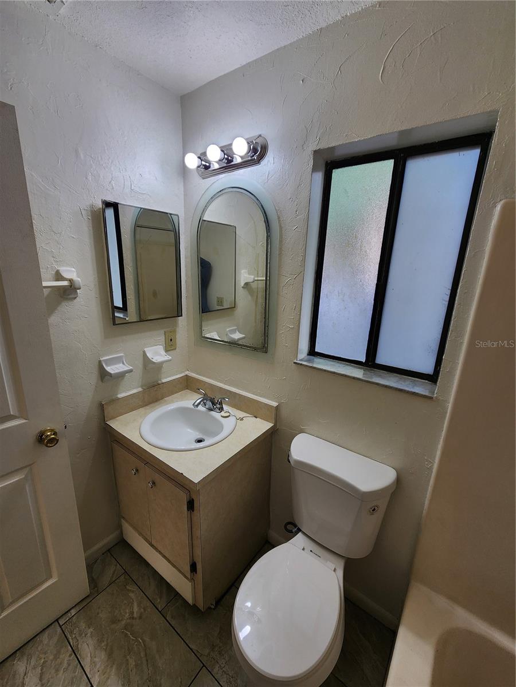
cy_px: 344
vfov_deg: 106.2
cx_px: 258
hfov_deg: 89.9
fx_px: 258
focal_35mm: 13
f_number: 2.2
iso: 80
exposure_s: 1/120
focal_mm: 2.2
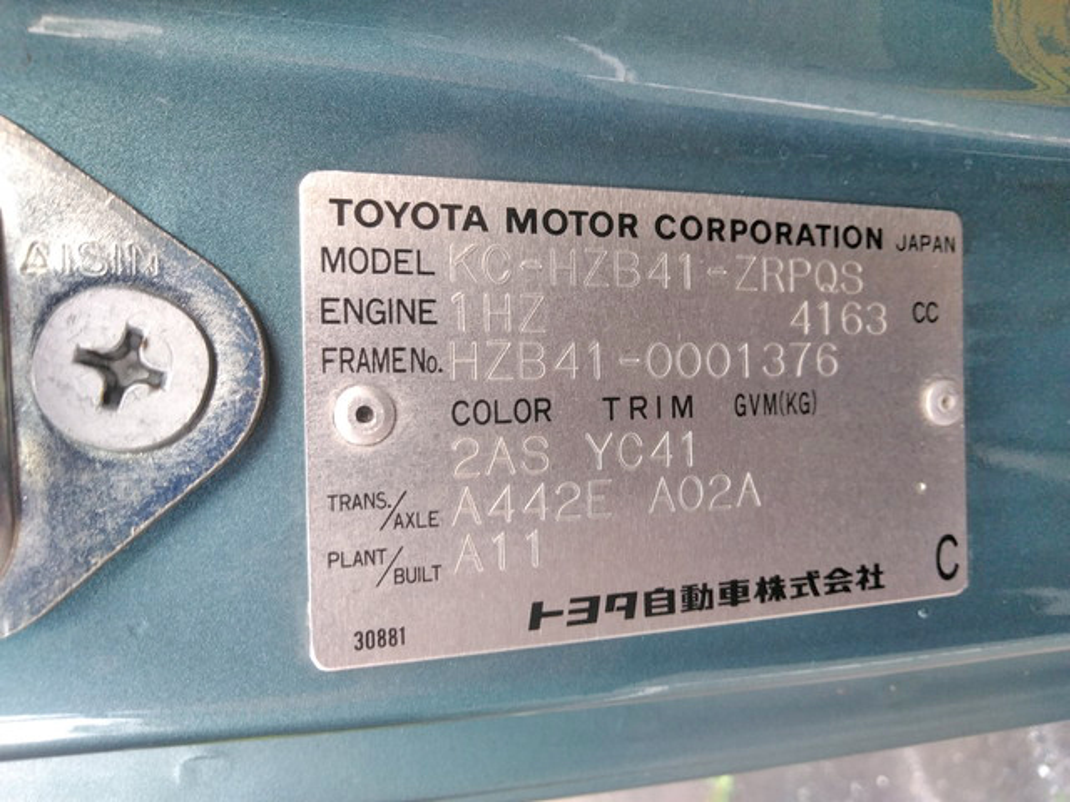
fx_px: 835
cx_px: 535
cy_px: 401
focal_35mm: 27
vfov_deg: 51.4
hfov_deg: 65.3
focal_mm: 3.46
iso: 60
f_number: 2.2
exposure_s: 1/51.7
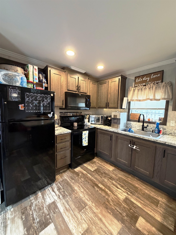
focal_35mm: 14
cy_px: 118
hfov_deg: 85.7
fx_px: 95
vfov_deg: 102.1
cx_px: 88
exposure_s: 1/60
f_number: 2.2
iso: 500
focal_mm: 2.22
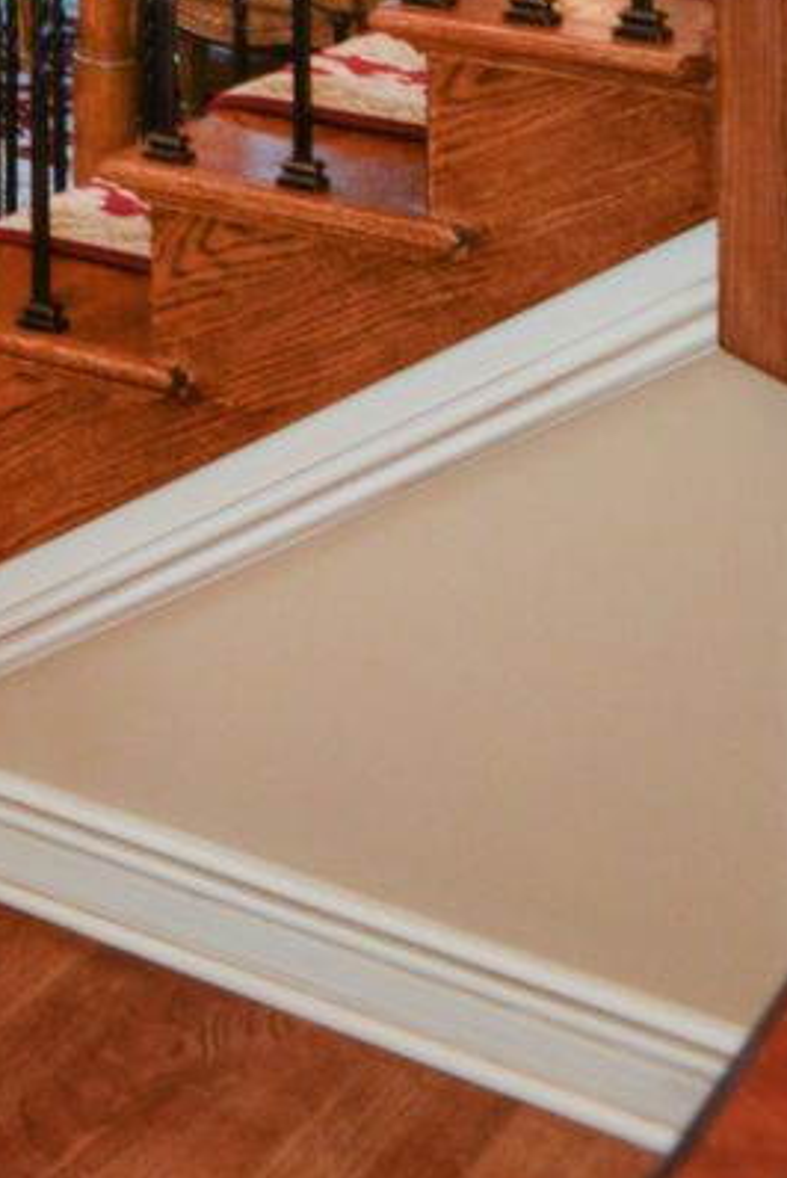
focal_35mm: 77
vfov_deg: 15.2
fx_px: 2520
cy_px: -1635
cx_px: -1061
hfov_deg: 13.4
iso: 800
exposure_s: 1/80
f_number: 7.1
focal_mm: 16
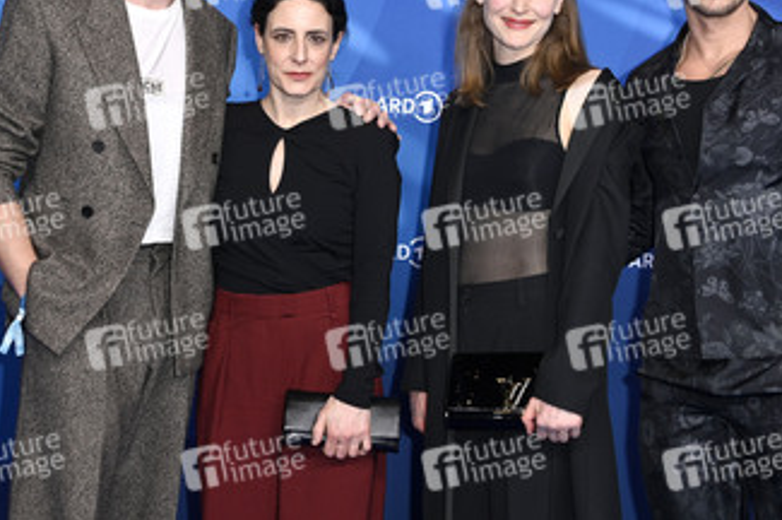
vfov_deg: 15.8
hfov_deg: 23.7
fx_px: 1866
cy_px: 161
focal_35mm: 86
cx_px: 420
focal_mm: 62
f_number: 5.6
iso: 1000
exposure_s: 1/250
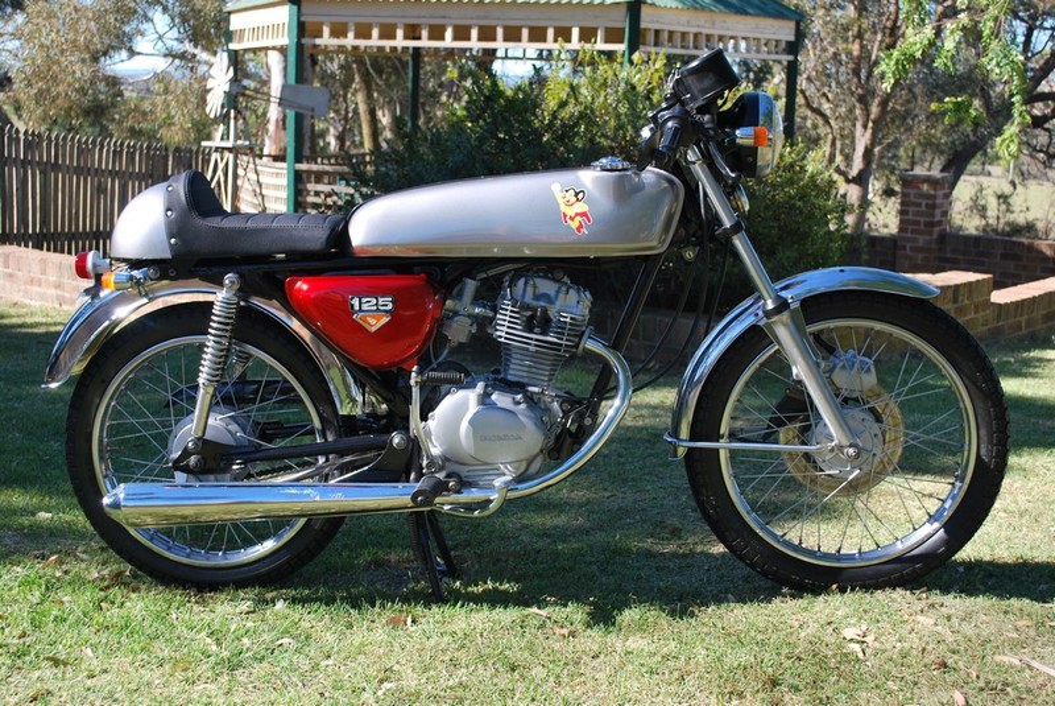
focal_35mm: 48
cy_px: 353
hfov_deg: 41.1
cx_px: 528
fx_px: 1408
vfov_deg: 28.1
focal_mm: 32
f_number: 5.6
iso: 100
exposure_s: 1/125
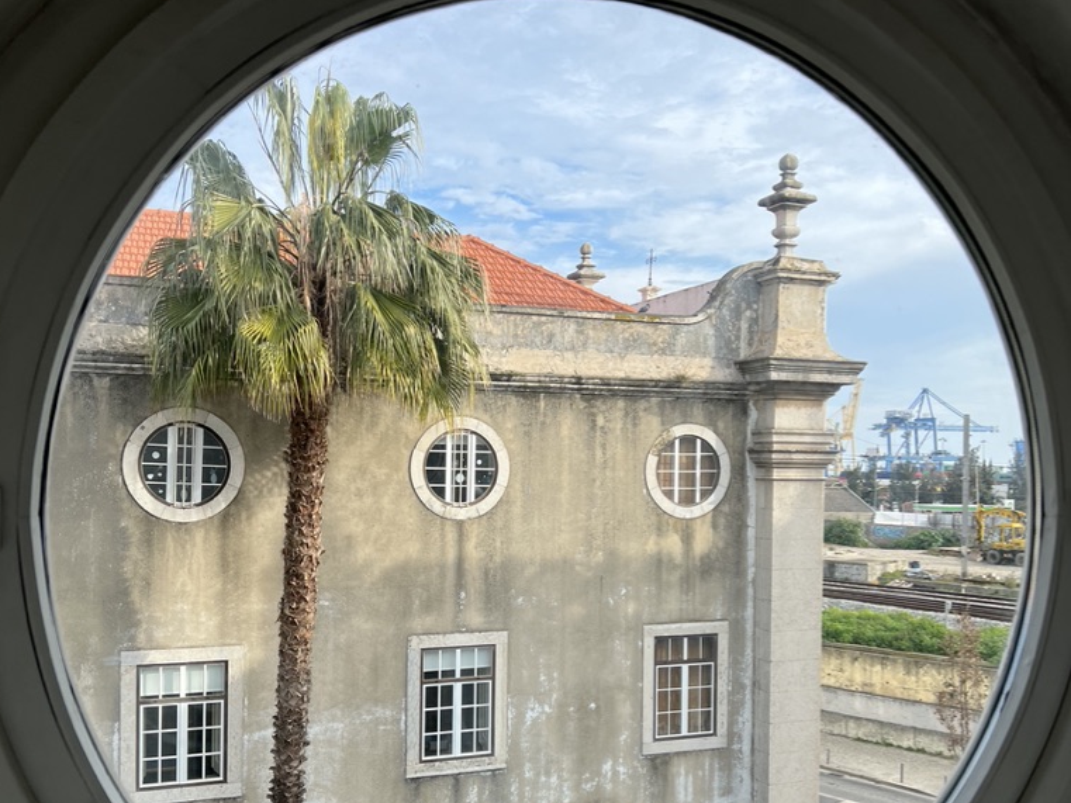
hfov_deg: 52.6
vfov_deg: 40.4
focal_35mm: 35
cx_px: 531
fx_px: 1083
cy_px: 508
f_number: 1.5
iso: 50
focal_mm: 5.7
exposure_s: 1/1901
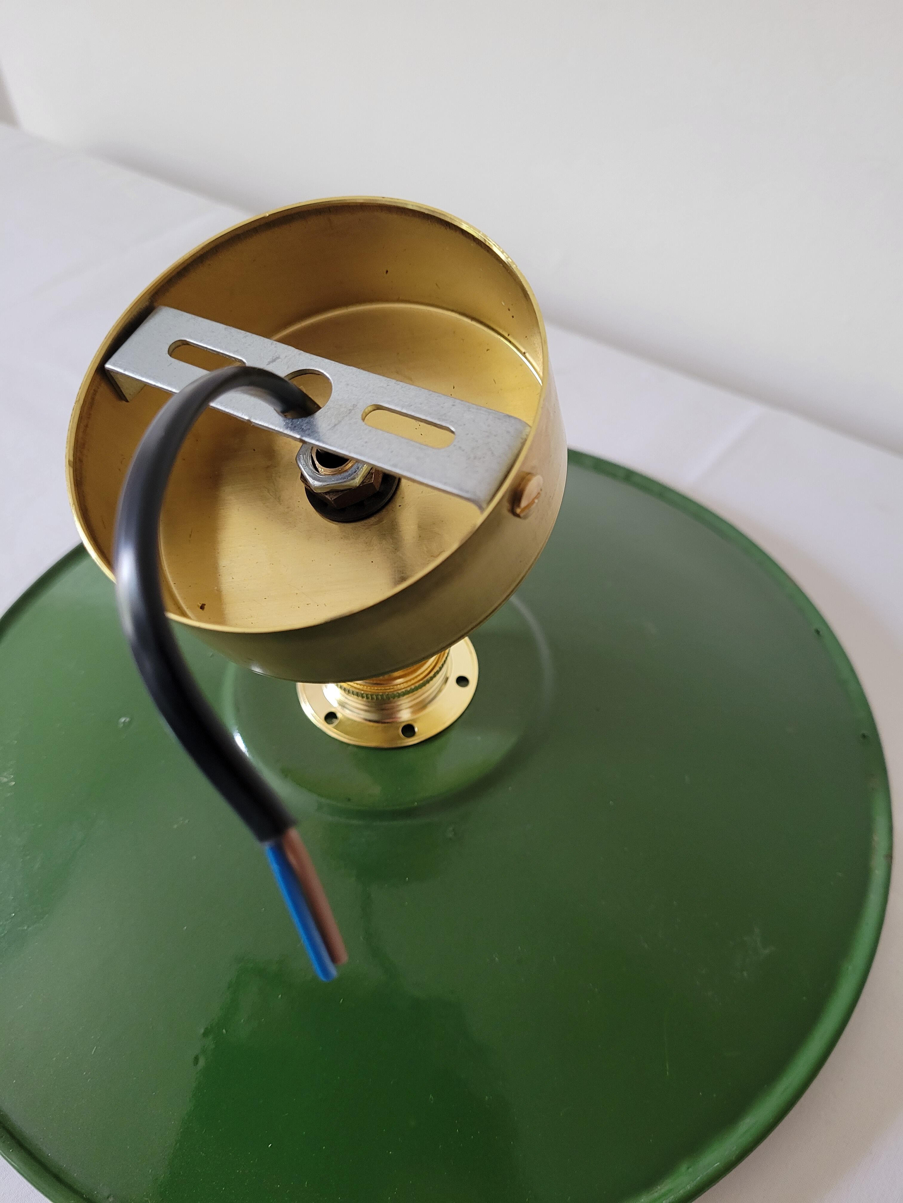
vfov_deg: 67.3
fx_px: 904
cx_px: 452
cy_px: 602
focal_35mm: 26
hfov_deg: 53.1
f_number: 1.8
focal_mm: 5.4
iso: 250
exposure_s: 1/50
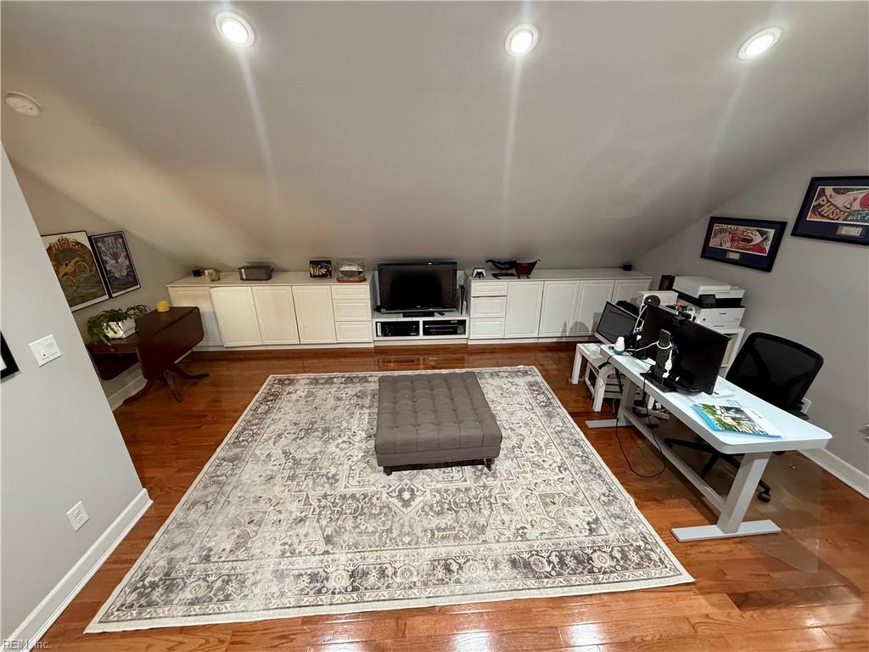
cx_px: 434
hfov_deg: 102.1
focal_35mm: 14
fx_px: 351
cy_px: 326
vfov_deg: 85.7
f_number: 2.2
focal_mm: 2.22
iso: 320
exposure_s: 1/60
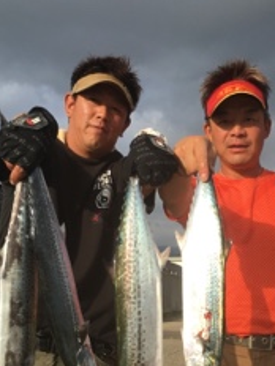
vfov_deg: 37.6
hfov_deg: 28.9
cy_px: 256
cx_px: 183
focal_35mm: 50
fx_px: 530
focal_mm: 4.15
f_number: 2.2
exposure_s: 1/732
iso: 25
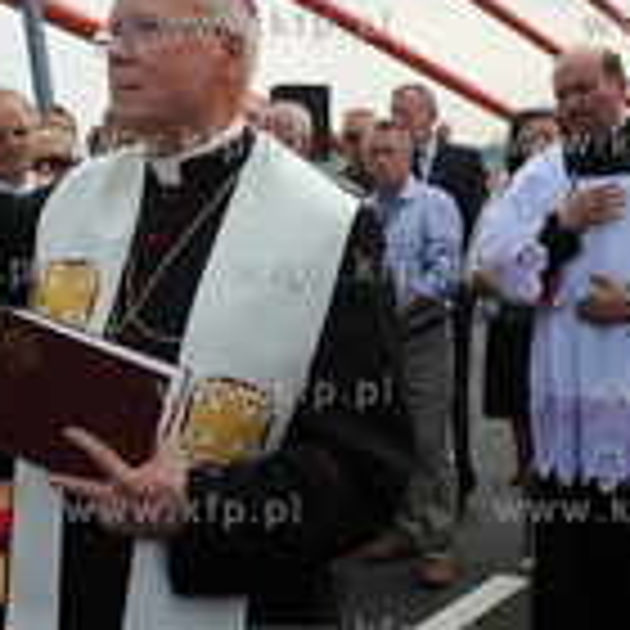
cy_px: 328
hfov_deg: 24.7
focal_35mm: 68
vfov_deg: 25.4
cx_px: 86
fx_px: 1400
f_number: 7.1
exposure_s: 1/200
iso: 200
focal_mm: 28
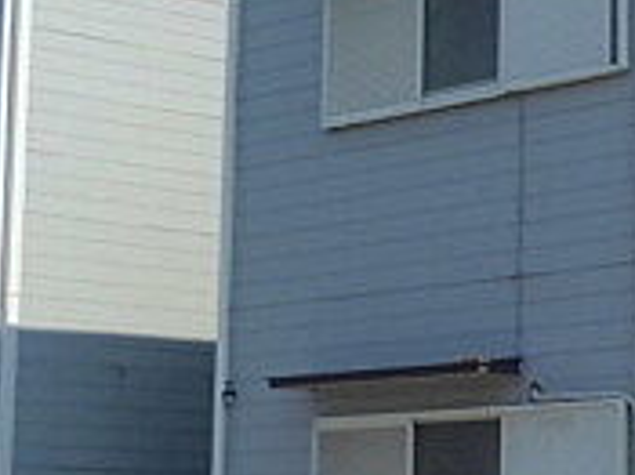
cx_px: 599
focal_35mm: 132
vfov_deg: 11.2
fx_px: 2420
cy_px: 131
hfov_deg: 14.8
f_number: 8.8
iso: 64
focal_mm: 6.4
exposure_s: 1/160
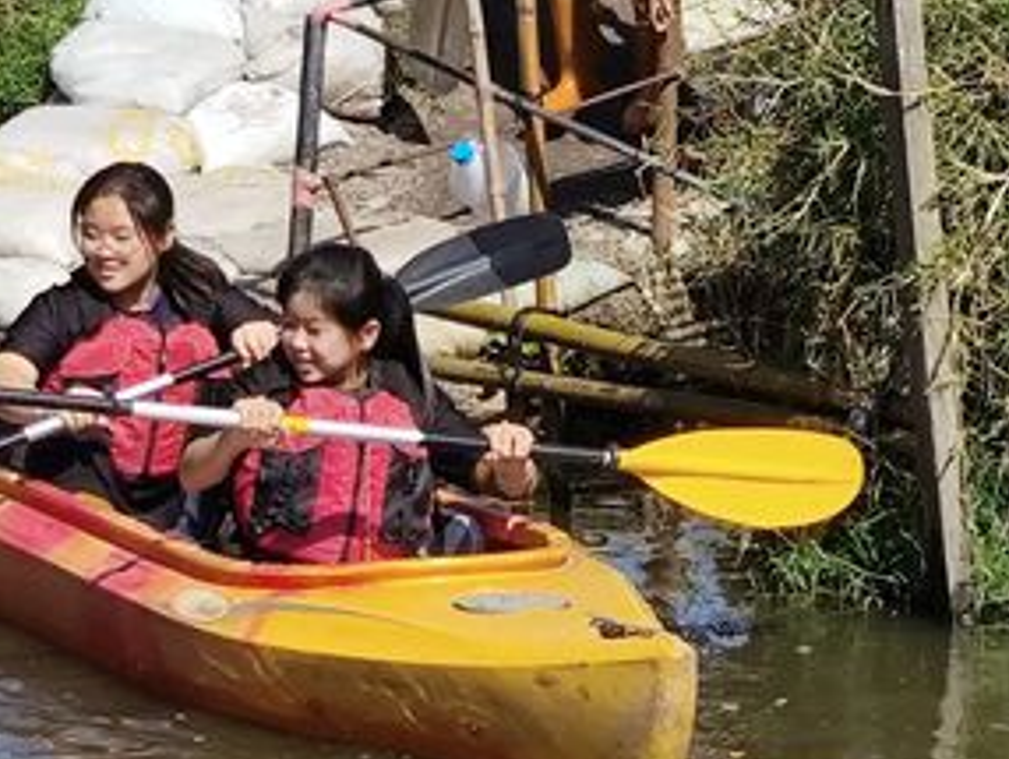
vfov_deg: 6.9
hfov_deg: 9.1
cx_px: 263
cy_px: 282
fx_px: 6301
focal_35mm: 216
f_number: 1.79
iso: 50
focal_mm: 4.71
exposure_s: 1/1219
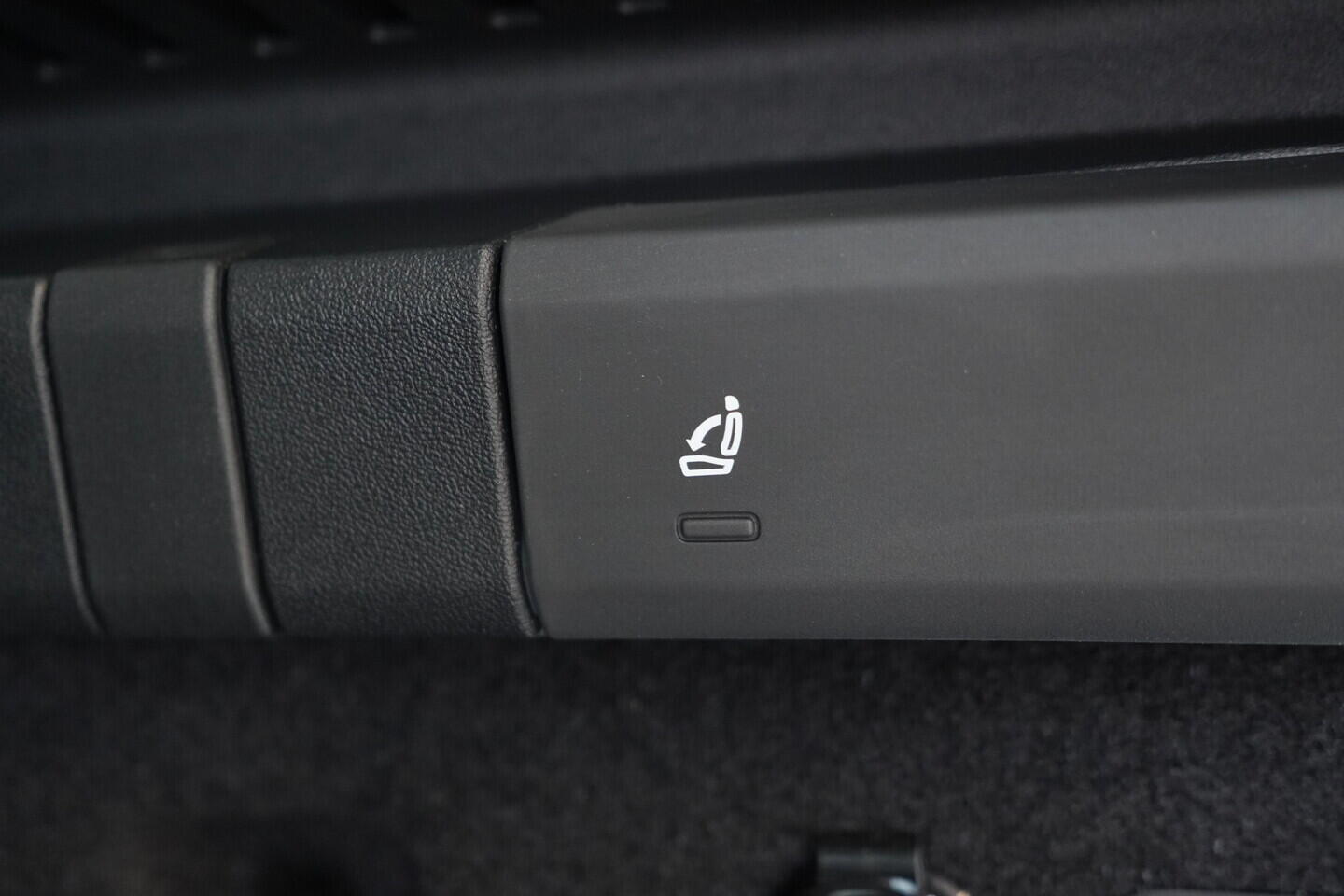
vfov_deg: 36.9
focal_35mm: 36
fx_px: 1344
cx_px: 672
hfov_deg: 53.1
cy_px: 448
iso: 1600
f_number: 2.8
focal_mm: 24
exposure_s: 1/40
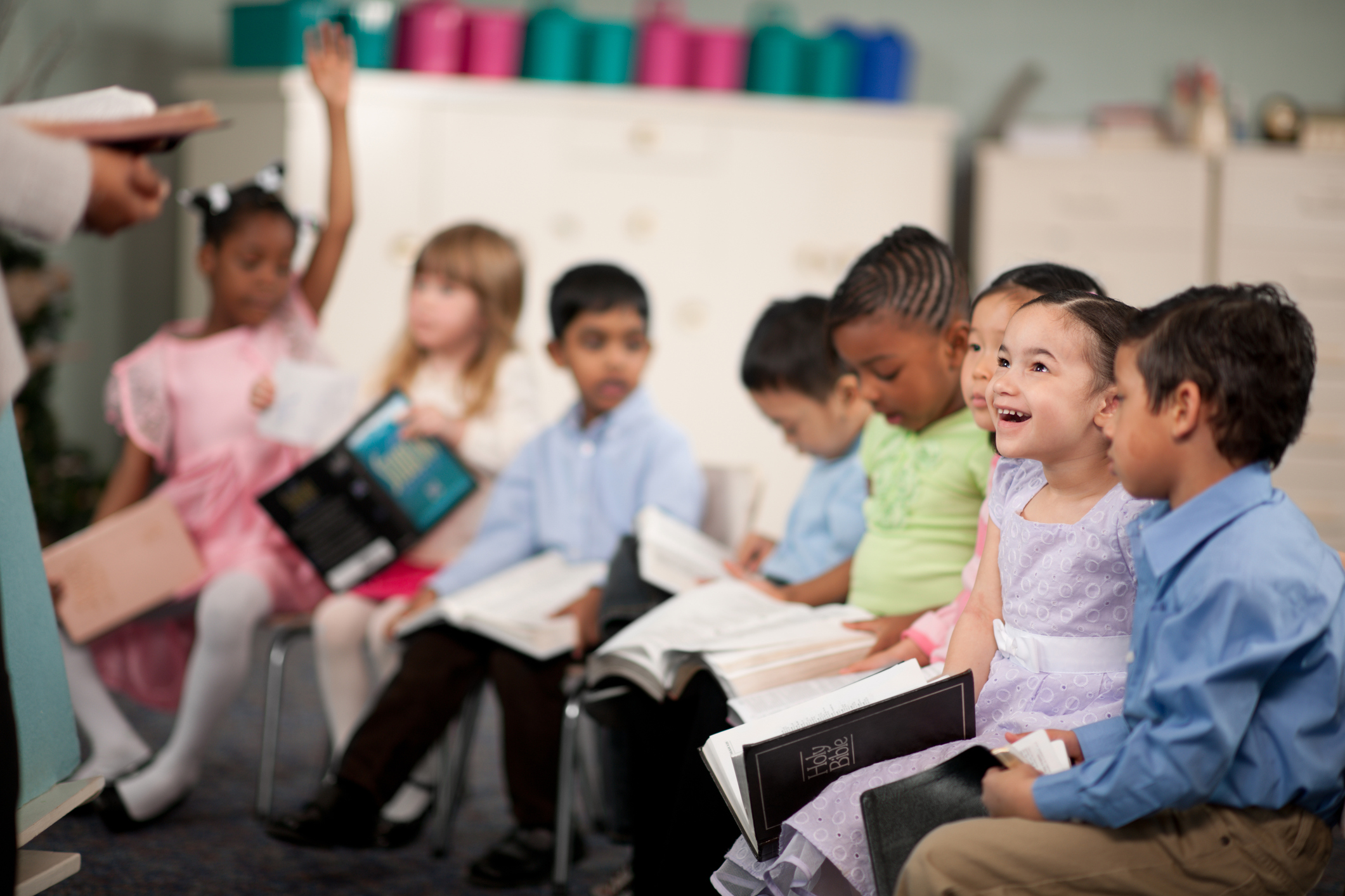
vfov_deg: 16.1
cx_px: 672
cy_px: 448
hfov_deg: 23.9
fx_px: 3175
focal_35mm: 85
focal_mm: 85
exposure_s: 1/200
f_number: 1.4
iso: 100
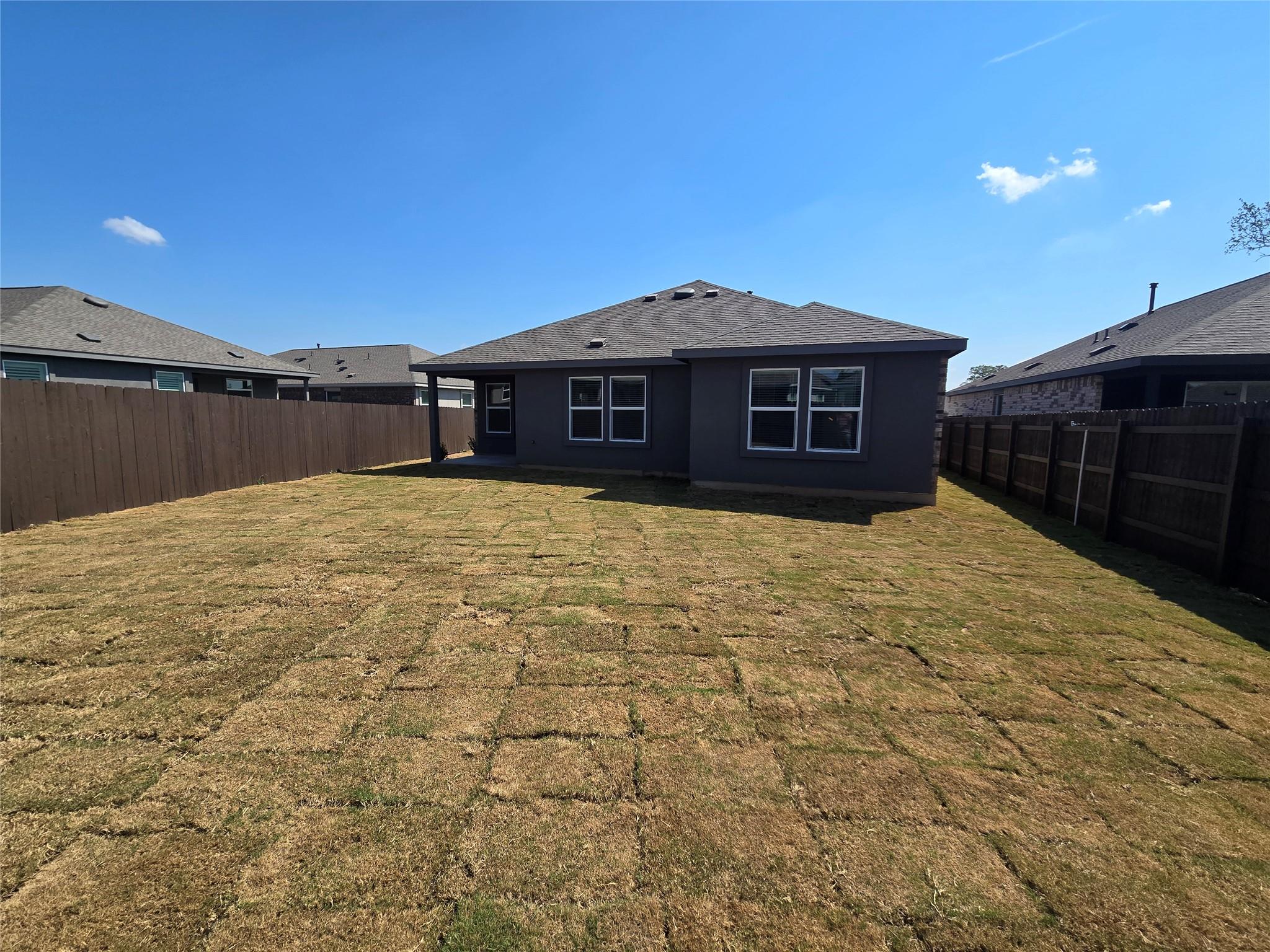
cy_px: 476
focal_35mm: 13
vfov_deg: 89.9
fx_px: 477
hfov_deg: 106.2
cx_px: 635
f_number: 2.2
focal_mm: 2.2
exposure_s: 1/2443
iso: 50
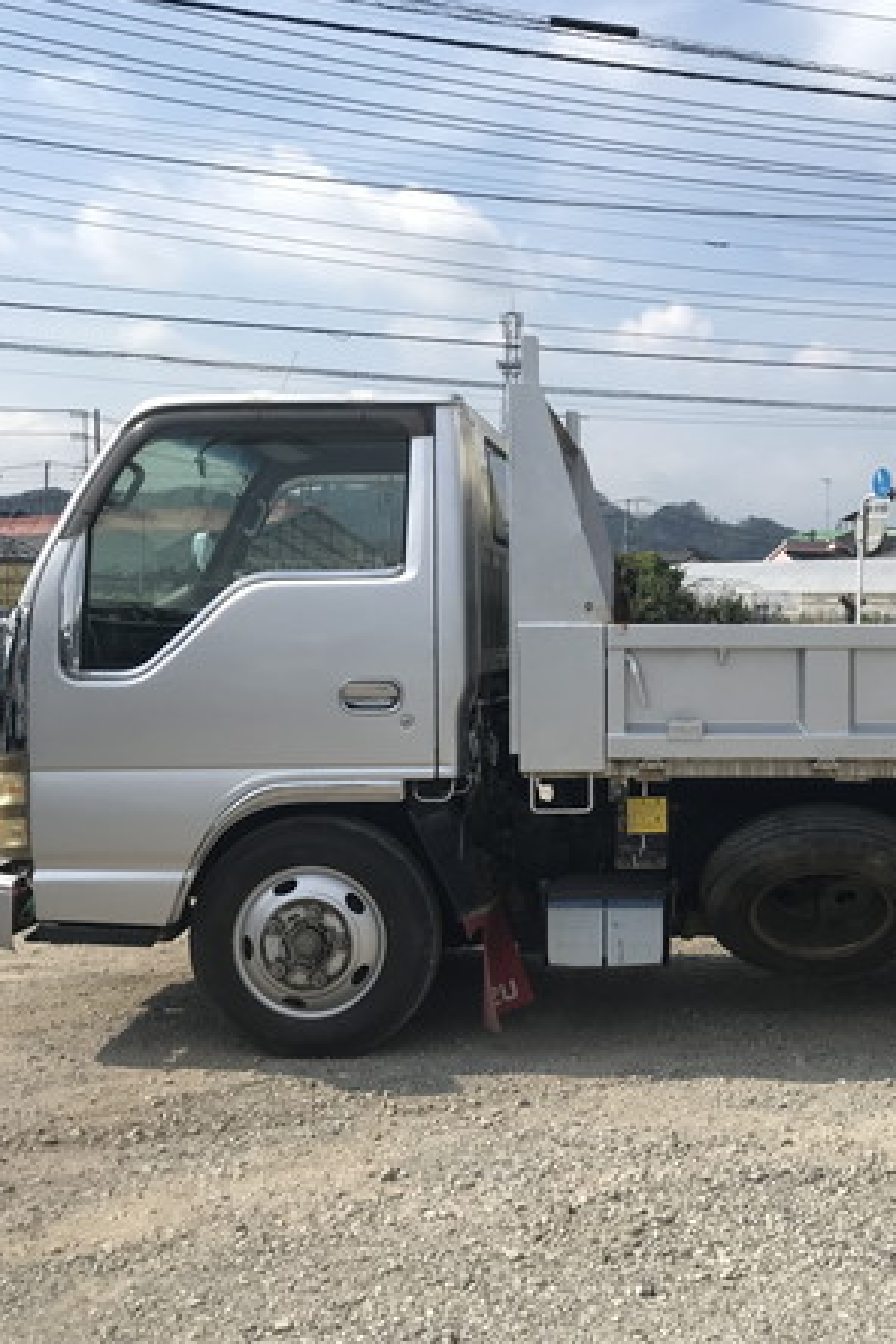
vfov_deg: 46.4
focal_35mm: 42
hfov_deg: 31.1
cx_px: 714
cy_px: 669
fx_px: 1568
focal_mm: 3.99
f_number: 1.8
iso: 20
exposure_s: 1/2457
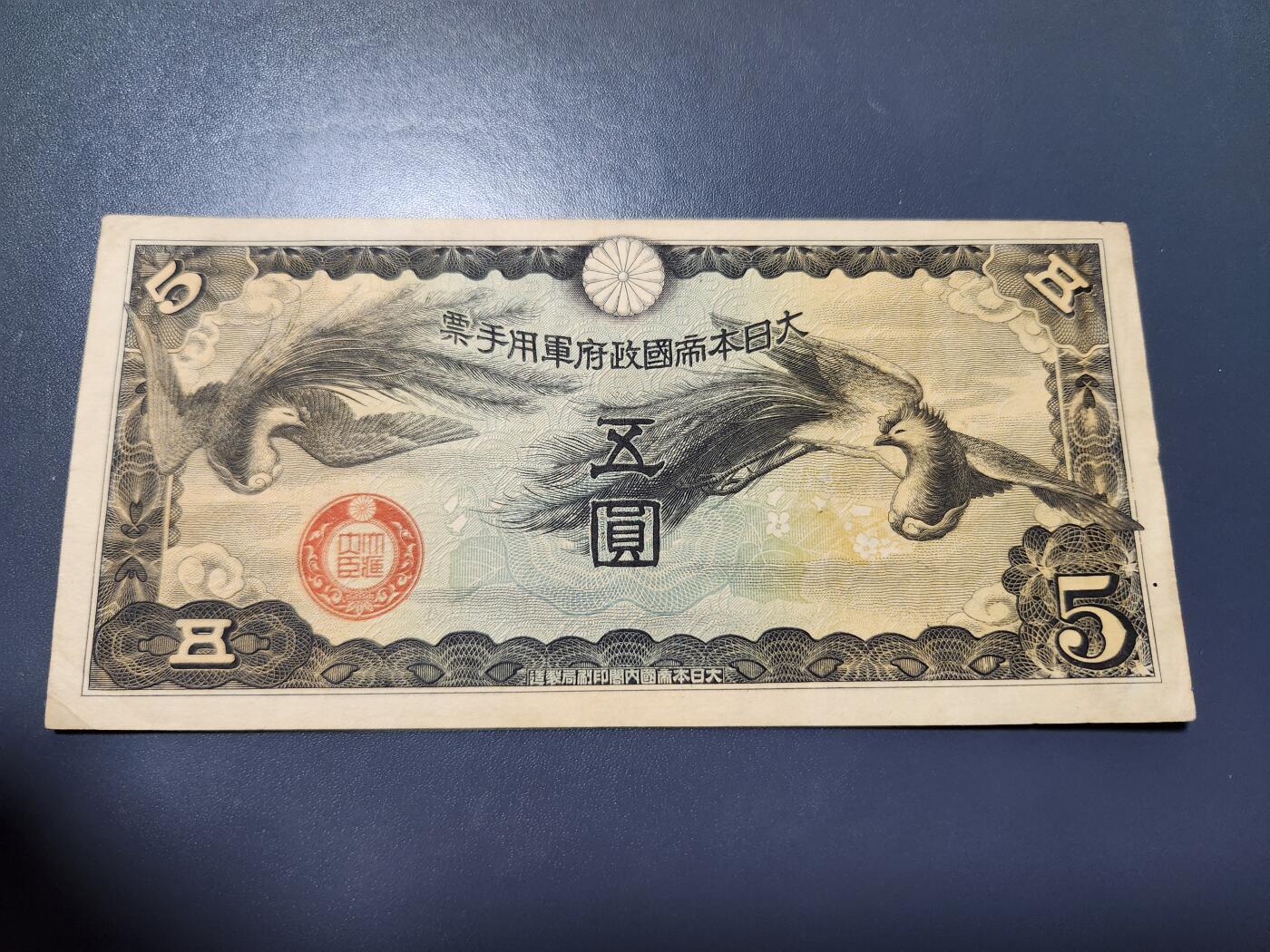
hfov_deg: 73.9
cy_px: 476
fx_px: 844
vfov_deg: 58.9
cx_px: 635
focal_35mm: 23
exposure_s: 1/100
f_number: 1.8
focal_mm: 5.4
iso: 500
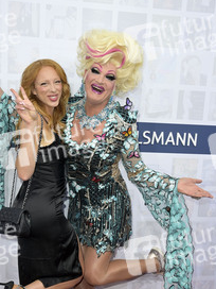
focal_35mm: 48
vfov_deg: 39.1
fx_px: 399
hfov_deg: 30.1
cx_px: 82
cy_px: 198
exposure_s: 1/125
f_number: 7.1
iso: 640
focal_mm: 34
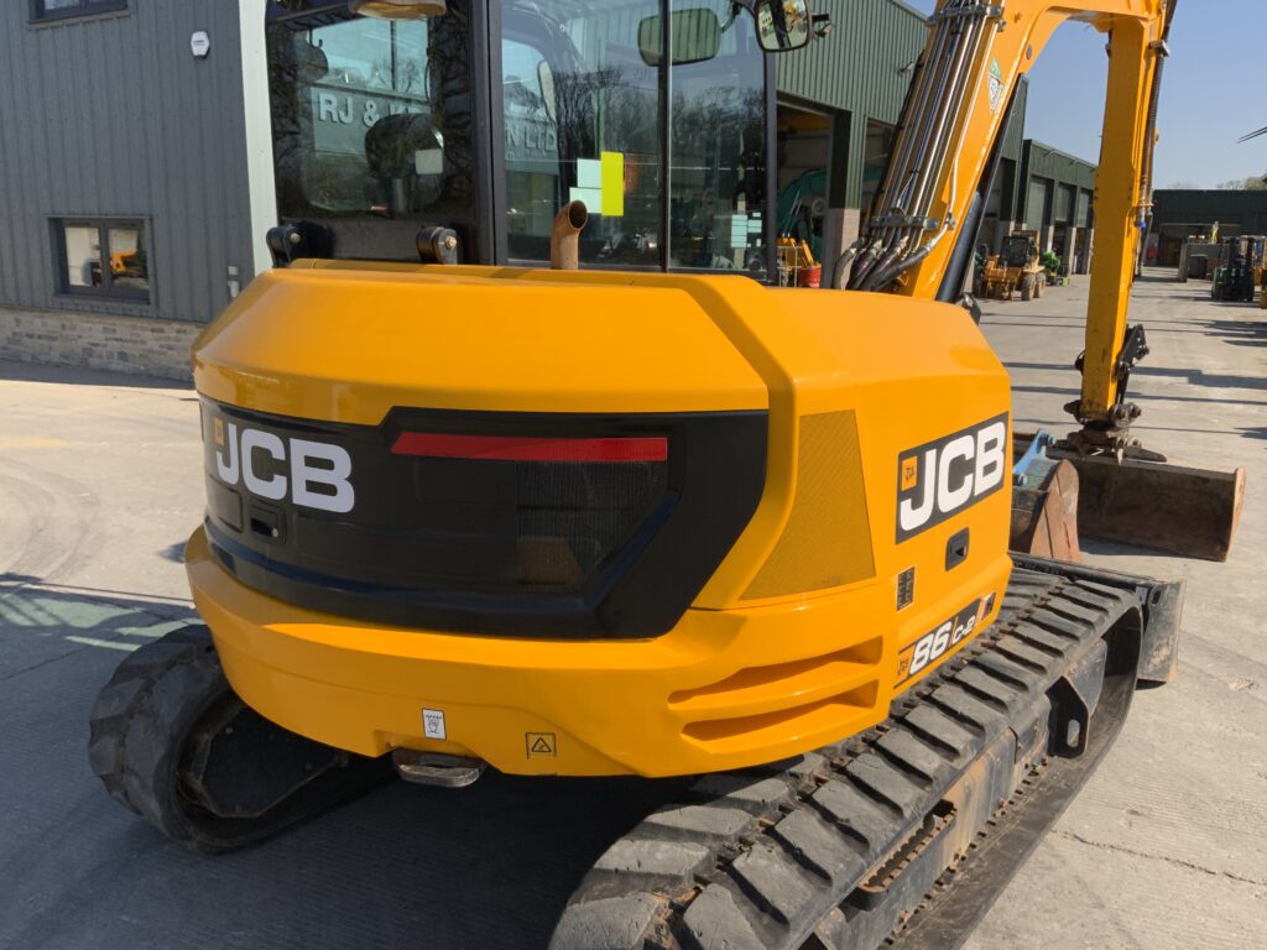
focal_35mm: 29
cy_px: 475
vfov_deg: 48.2
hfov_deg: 61.7
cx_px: 634
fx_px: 1061
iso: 16
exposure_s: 1/1626
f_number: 1.8
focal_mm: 3
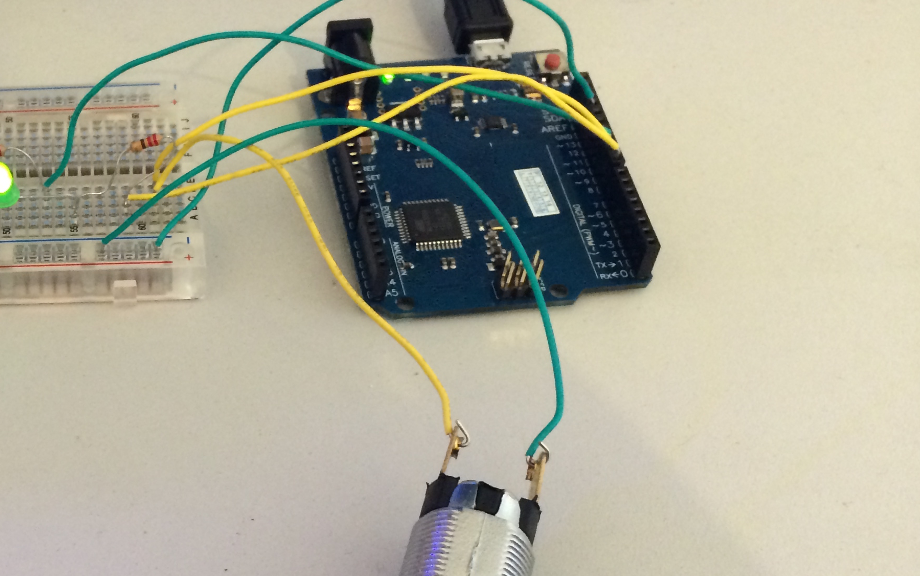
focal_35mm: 59
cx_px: 86
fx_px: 1480
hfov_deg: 32.7
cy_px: 435
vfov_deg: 21.8
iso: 320
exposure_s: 1/33
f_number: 2.2
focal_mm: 4.12
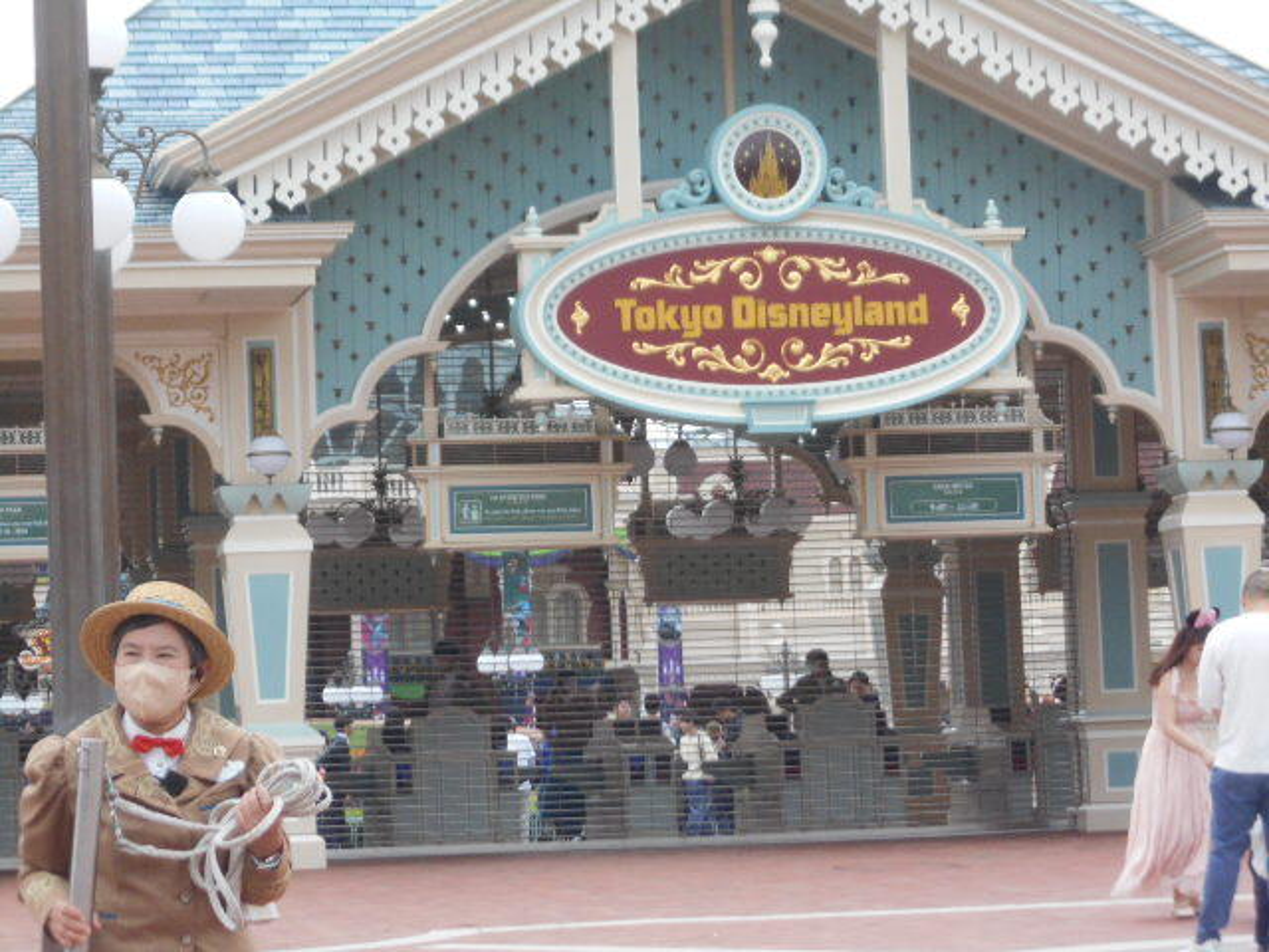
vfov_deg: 11.4
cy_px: 476
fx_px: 4766
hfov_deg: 15.2
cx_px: 634
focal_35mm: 130
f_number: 6.5
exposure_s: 1/250
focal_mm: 23
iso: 280
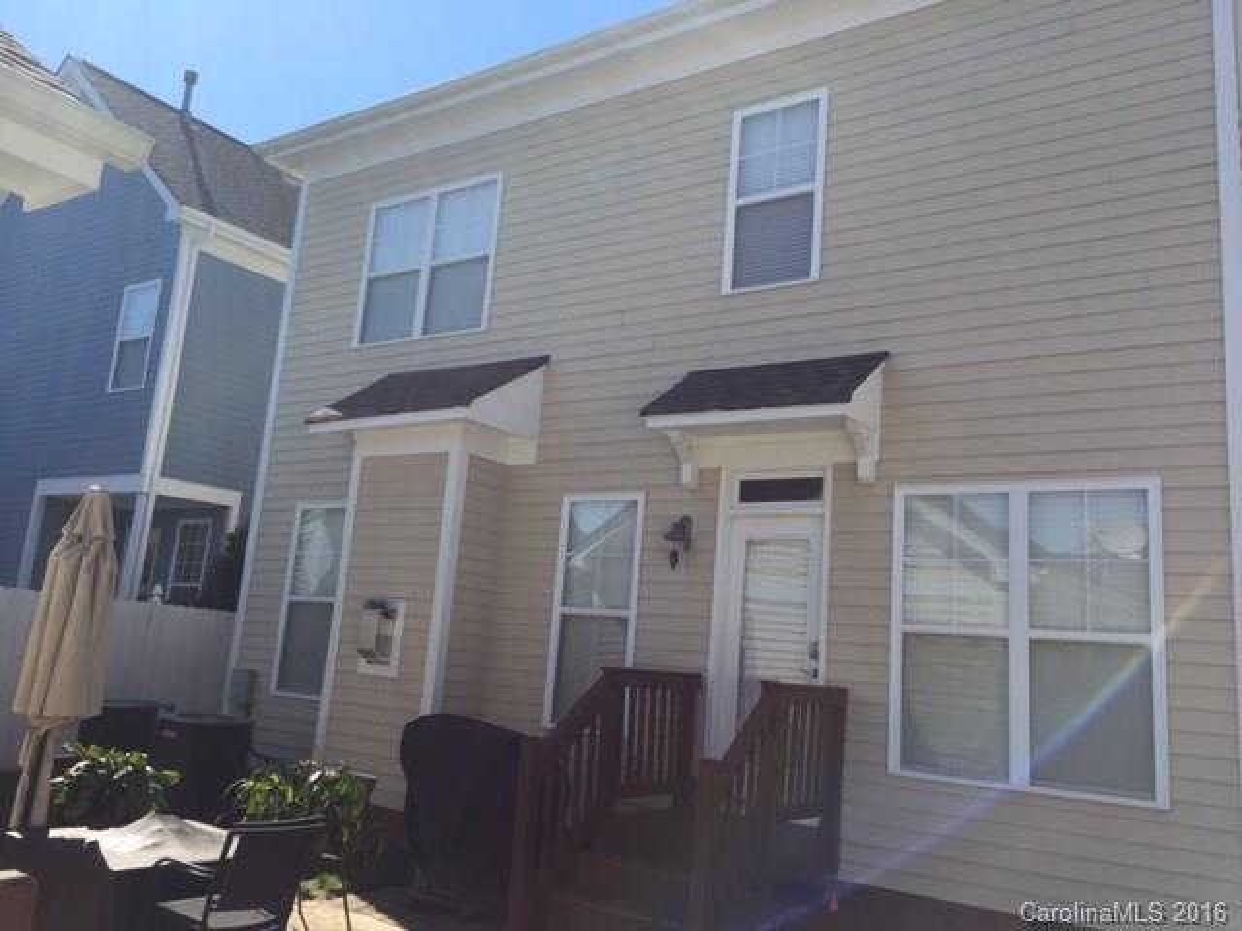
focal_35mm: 29
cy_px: 466
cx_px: 621
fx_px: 1041
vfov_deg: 48.2
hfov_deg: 61.7
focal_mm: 4.15
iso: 32
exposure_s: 1/1522
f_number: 2.2
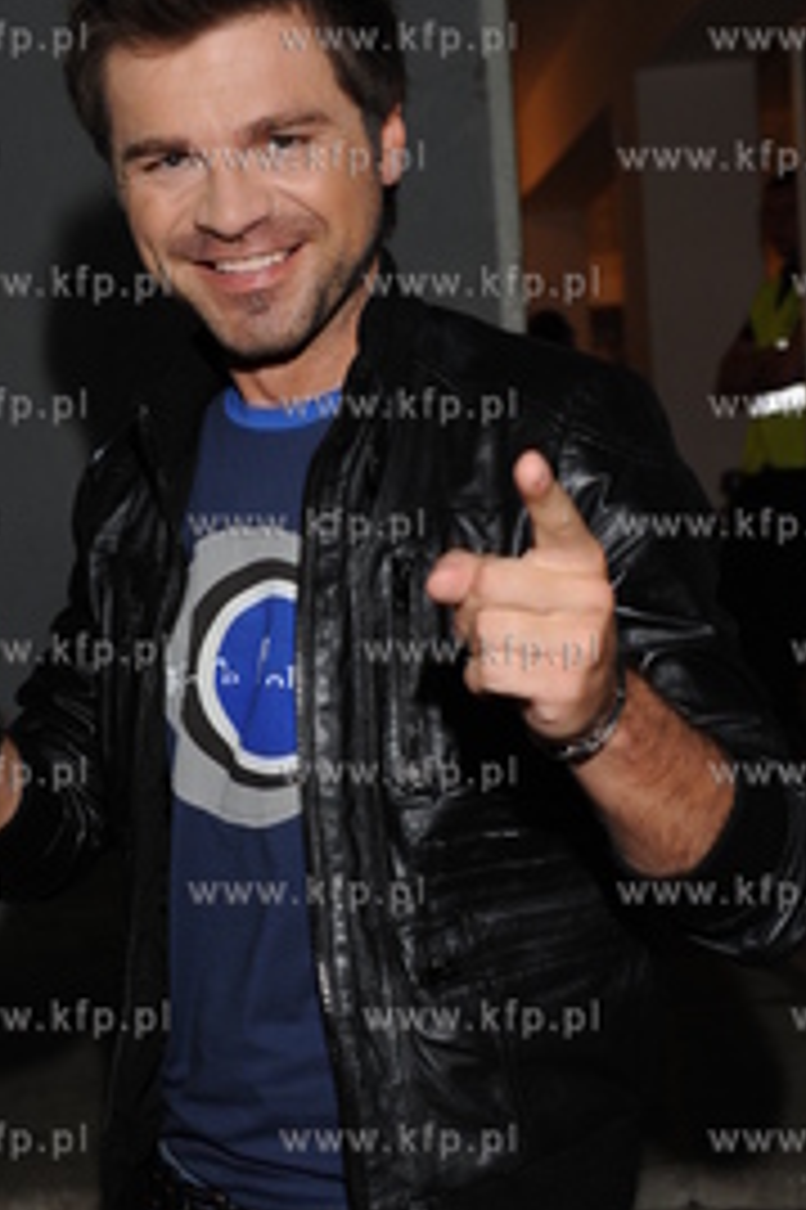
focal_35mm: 67
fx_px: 2253
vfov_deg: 30.1
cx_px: 338
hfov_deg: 20.3
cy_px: 643
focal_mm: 45
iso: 800
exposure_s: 1/80
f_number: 5.6
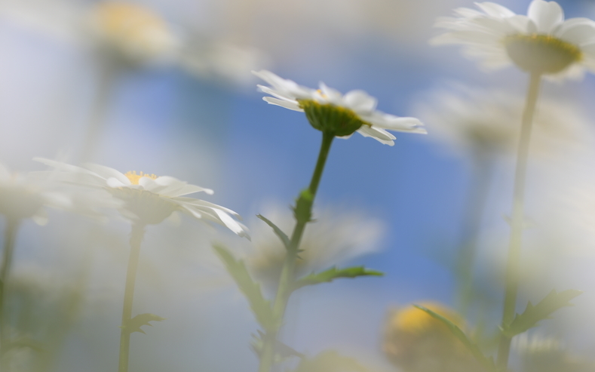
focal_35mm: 209
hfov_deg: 10.0
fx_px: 3389
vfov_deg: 6.3
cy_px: 127
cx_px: 268
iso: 100
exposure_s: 1/2000
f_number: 2.8
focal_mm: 135
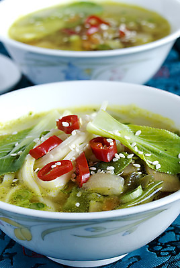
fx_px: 897
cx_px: 90
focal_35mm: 120
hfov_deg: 11.5
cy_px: 134
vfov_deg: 17.0
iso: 100
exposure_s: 1/5
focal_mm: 80
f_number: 9
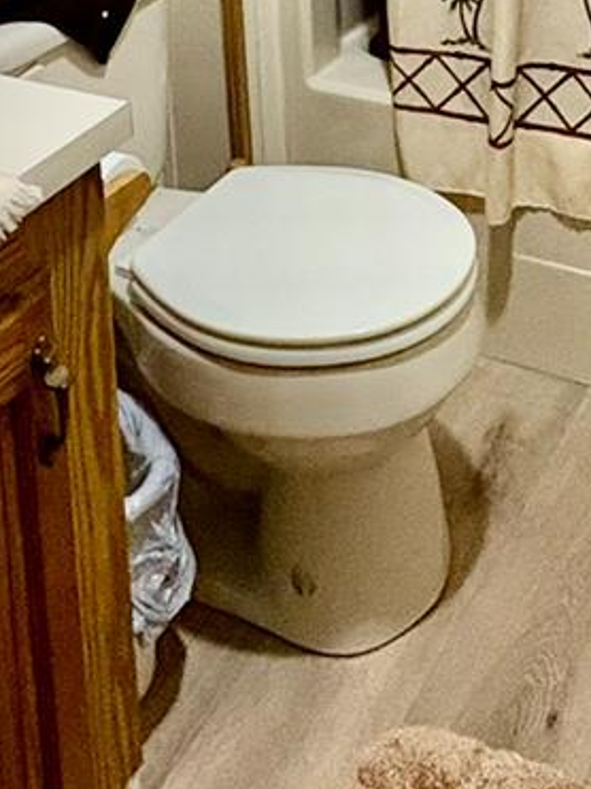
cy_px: -347
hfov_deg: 24.8
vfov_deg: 26.0
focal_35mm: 58
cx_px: 472
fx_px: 1321
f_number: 2.2
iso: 500
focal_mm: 2.22
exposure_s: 1/60
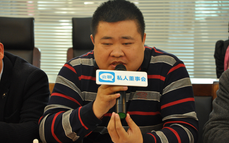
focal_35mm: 138
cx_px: 114
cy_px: 72
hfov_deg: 15.1
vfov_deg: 9.5
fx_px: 861
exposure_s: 1/50
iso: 1400
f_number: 5.6
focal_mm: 90
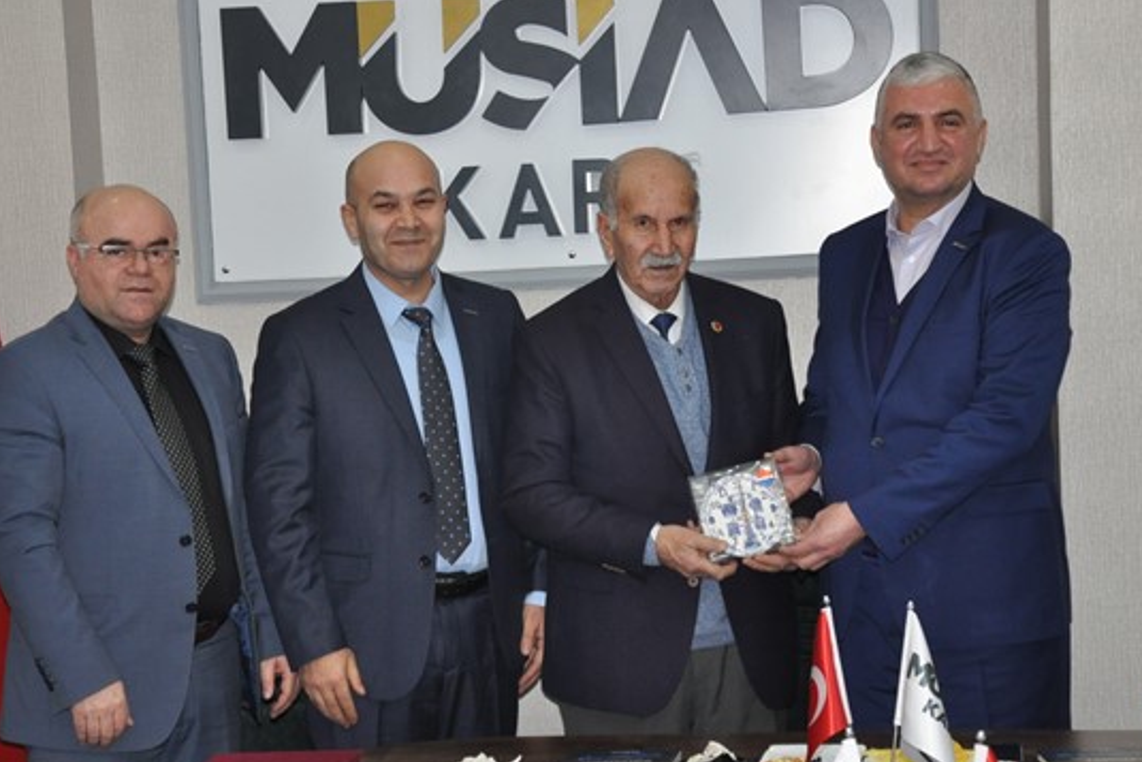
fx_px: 2887
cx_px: 521
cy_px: 384
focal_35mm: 91
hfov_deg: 22.4
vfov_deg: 15.0
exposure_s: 1/60
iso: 1250
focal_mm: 50
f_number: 5
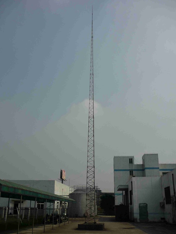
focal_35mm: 34
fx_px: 230
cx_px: 89
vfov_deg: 53.9
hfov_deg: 41.8
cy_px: 118
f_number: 8
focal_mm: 5.5
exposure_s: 1/500
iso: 100
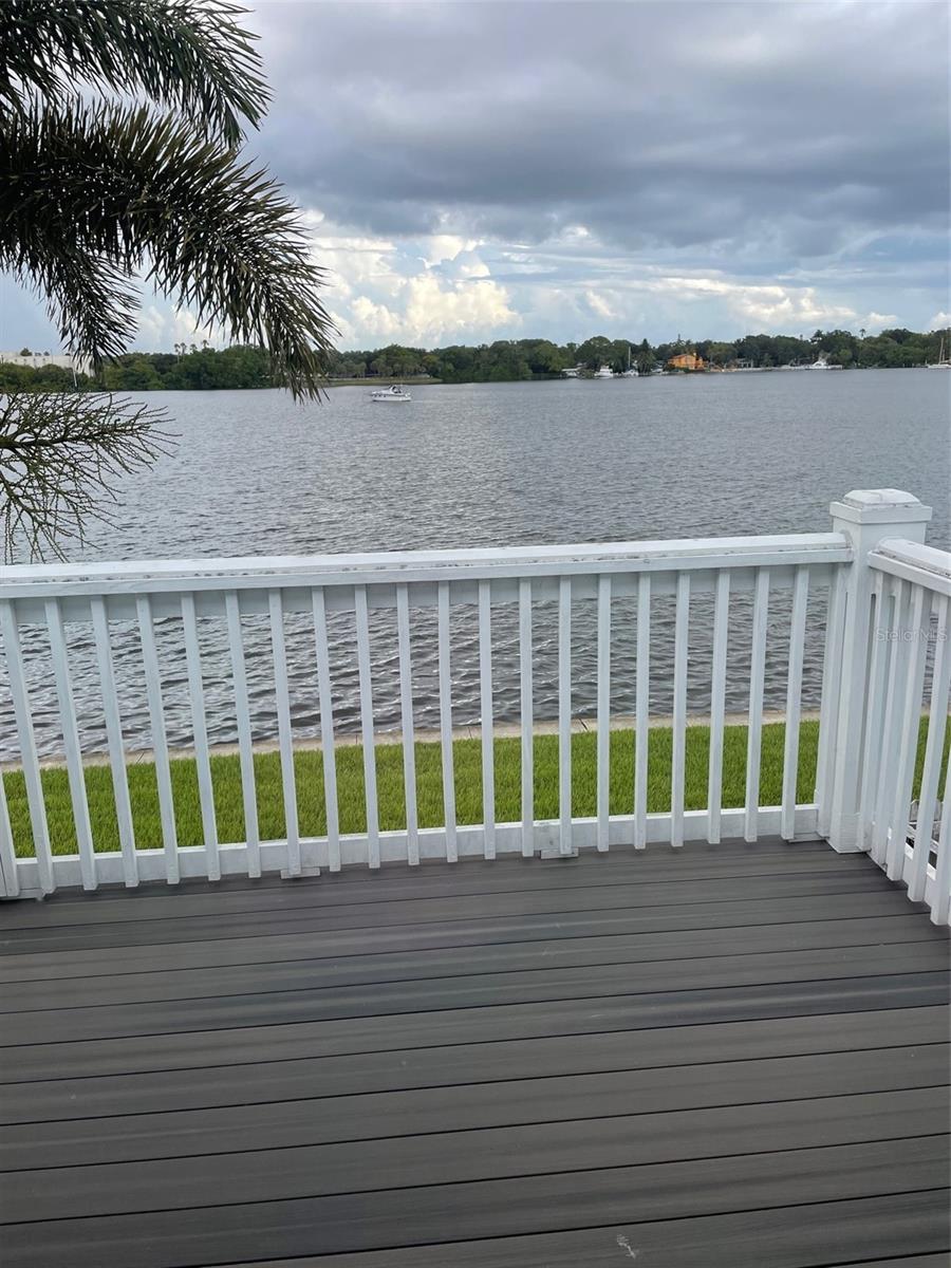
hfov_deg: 53.1
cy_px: 634
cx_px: 476
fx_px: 952
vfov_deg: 67.3
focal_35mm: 26
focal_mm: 4.2
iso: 32
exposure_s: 1/467
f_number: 1.6
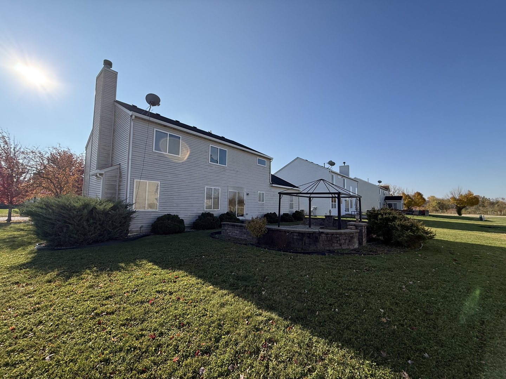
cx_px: 253
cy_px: 190
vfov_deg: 85.7
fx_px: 205
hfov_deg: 102.1
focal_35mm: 14
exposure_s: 1/1464
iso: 50
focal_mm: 2.22
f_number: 2.2
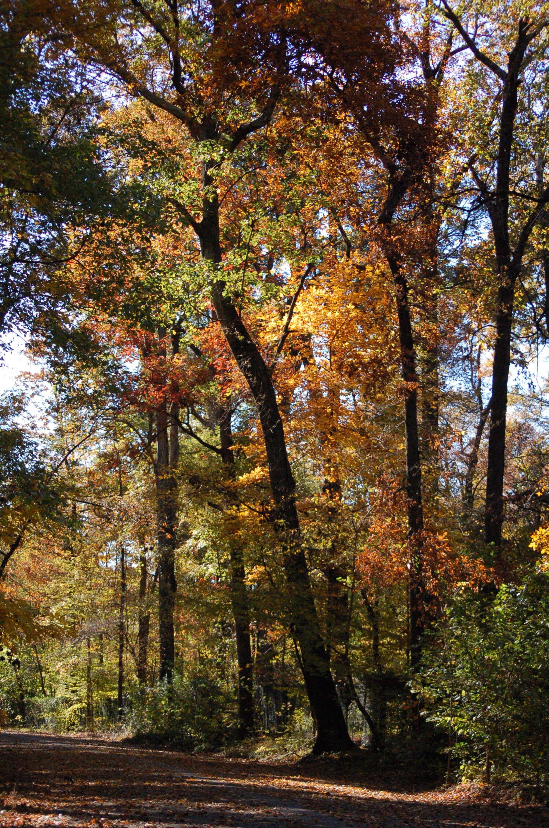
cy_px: 414
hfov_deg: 16.2
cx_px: 274
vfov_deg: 24.2
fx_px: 1928
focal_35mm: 84
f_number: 4
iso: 1600
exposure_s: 1/2500
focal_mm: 56
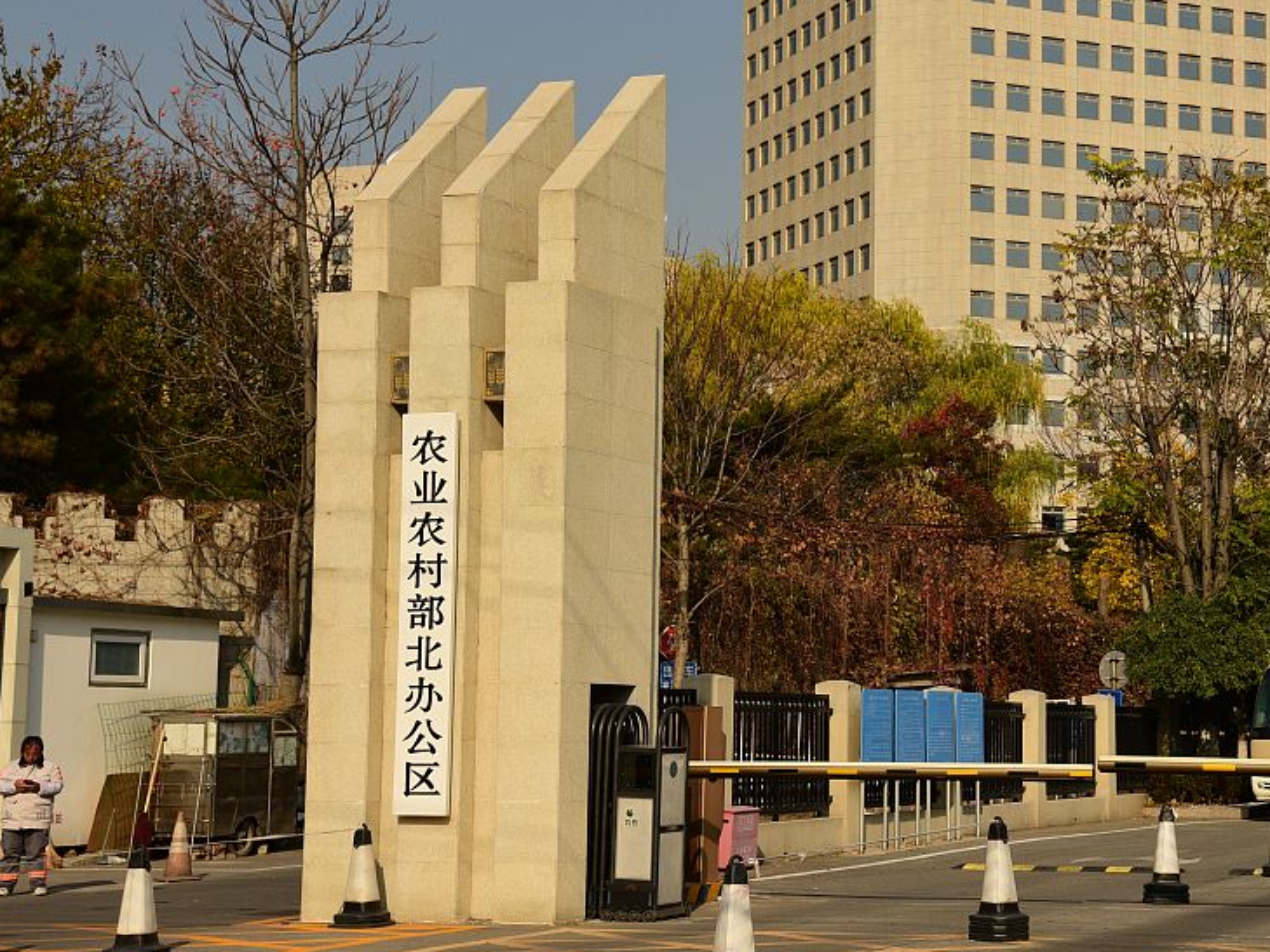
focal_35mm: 76
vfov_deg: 19.4
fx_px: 2789
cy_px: 467
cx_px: 988
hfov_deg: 25.3
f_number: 8
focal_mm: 48
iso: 320
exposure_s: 1/1250
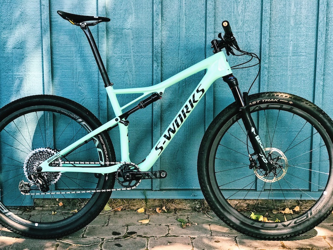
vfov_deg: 25.7
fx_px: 548
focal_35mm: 57
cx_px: 166
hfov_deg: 33.8
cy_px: 125
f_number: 2.8
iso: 25
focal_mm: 6.6
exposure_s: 1/60
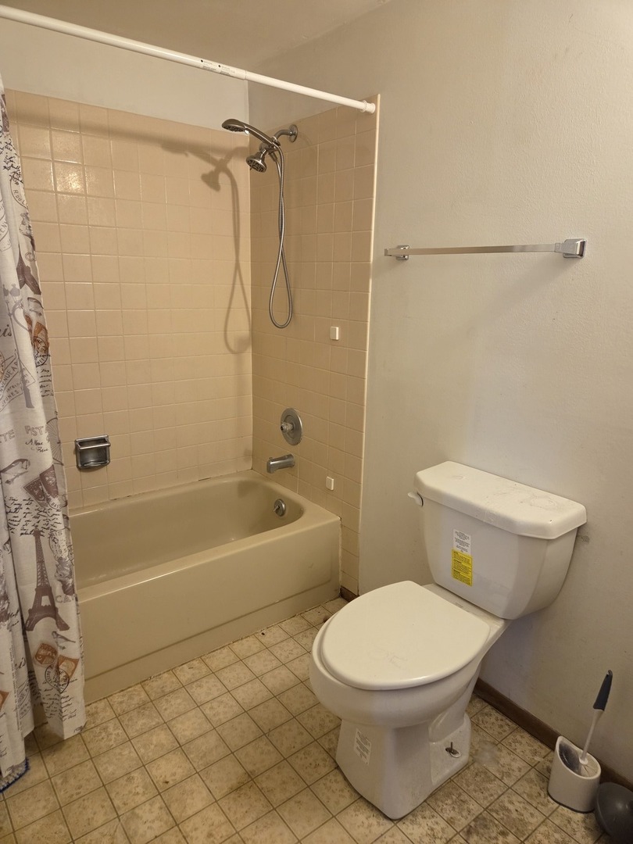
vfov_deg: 73.9
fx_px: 561
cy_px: 422
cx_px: 316
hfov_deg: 58.9
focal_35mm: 23
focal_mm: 5.4
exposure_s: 1/120
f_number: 1.8
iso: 640
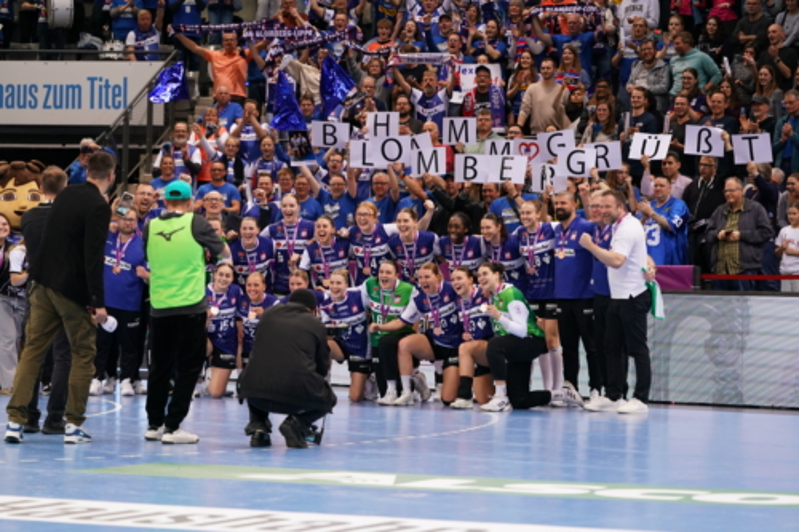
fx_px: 3017
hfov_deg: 15.1
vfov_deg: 10.1
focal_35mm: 136
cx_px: 400
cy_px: 266
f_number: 2.8
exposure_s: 1/1000
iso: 2000
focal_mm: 136
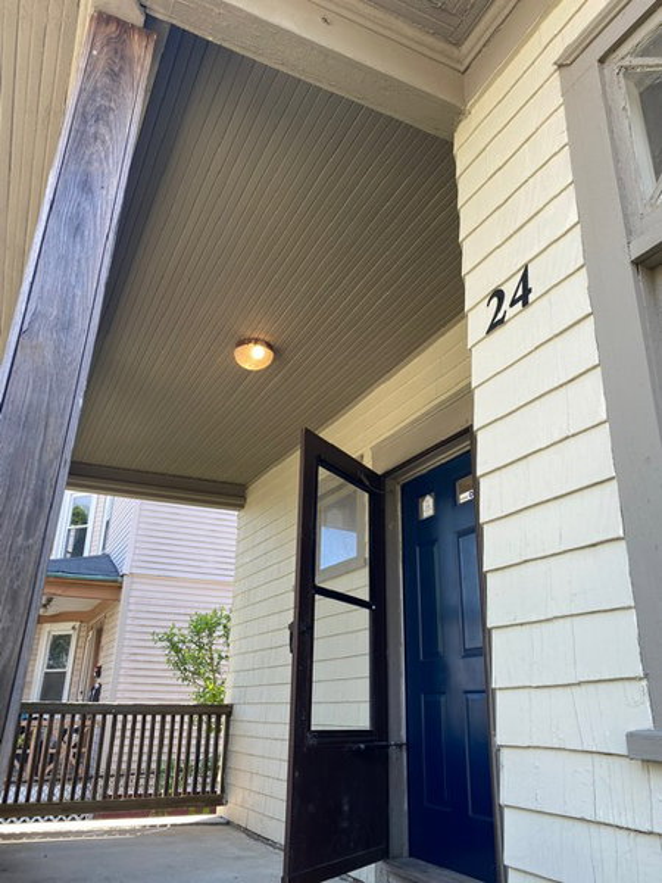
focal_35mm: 26
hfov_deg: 53.1
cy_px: 442
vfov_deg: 67.3
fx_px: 663
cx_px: 331
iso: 32
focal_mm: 4.25
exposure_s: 1/150
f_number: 1.8
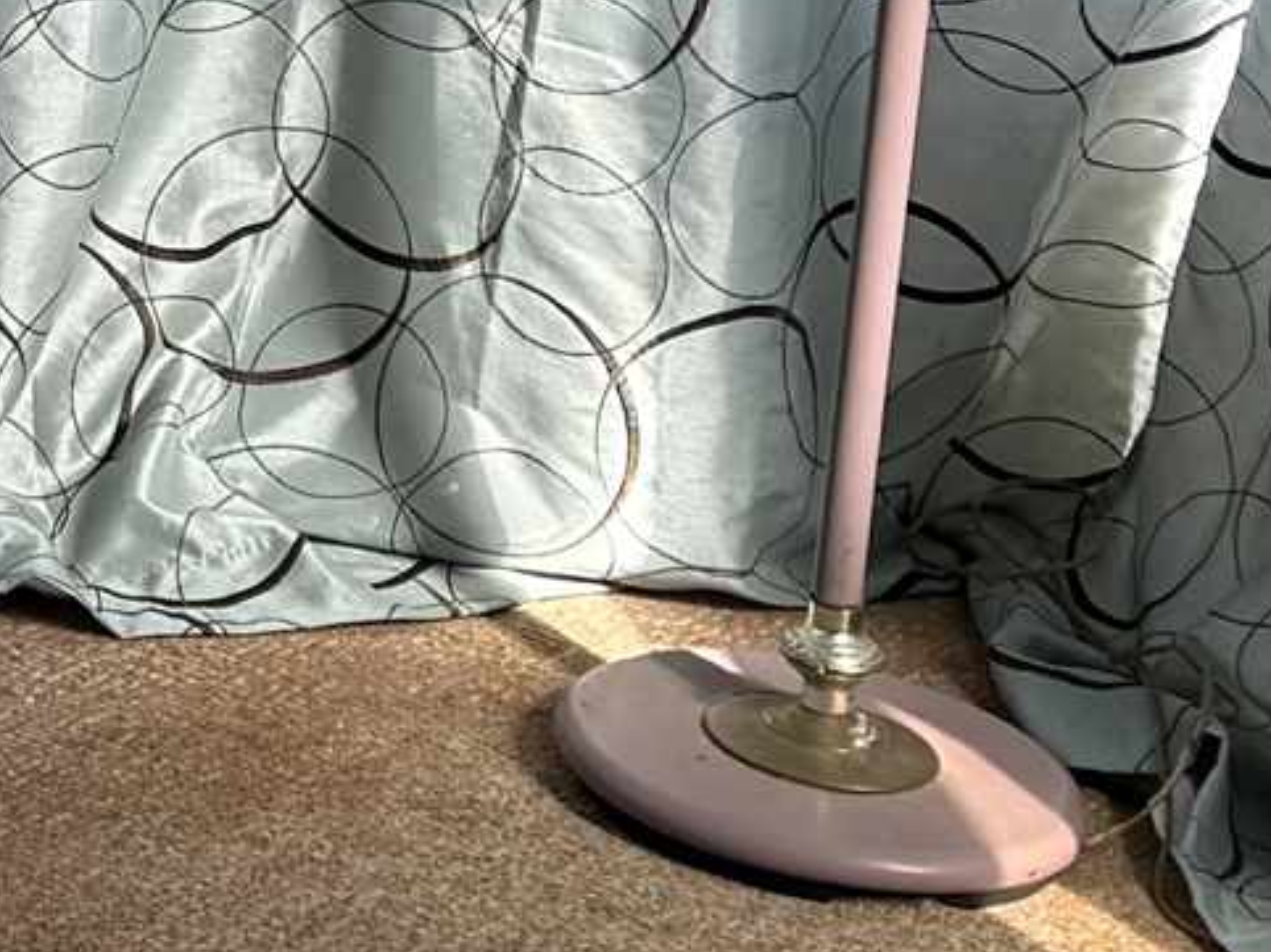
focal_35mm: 153
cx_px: -1630
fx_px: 5615
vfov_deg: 9.3
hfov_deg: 11.1
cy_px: -665
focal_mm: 6.76
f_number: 1.78
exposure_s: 1/121
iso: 64
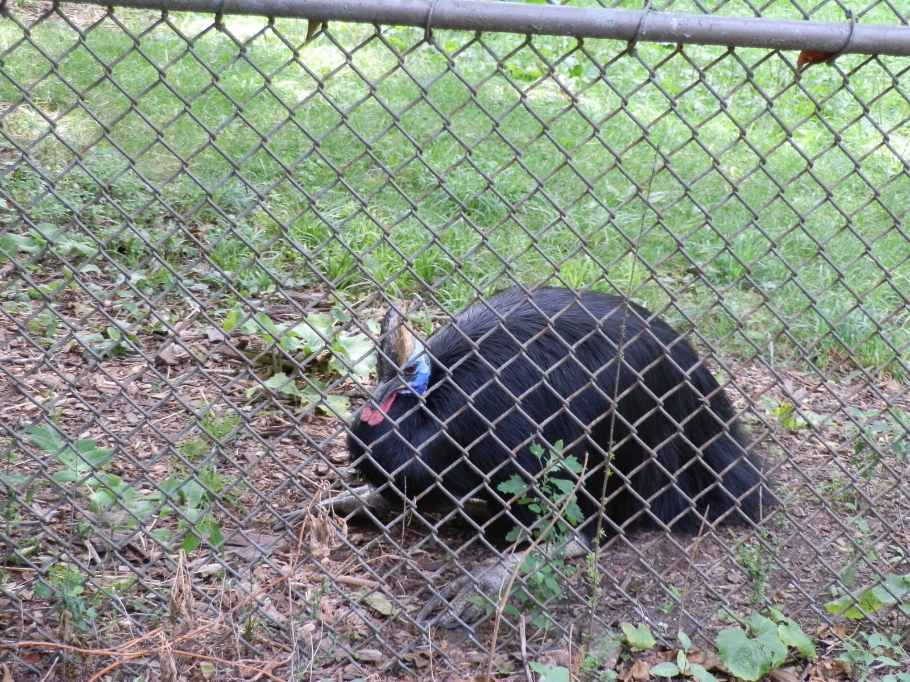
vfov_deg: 20.2
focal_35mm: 73
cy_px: 341
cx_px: 455
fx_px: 1919
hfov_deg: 26.7
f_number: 4.1
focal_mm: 13.18
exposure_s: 1/50
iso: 200
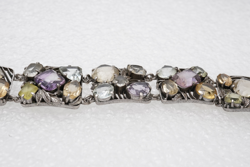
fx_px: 312
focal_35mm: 45
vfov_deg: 29.9
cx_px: 125
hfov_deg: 43.6
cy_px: 84
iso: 500
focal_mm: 30
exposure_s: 1/125
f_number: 22
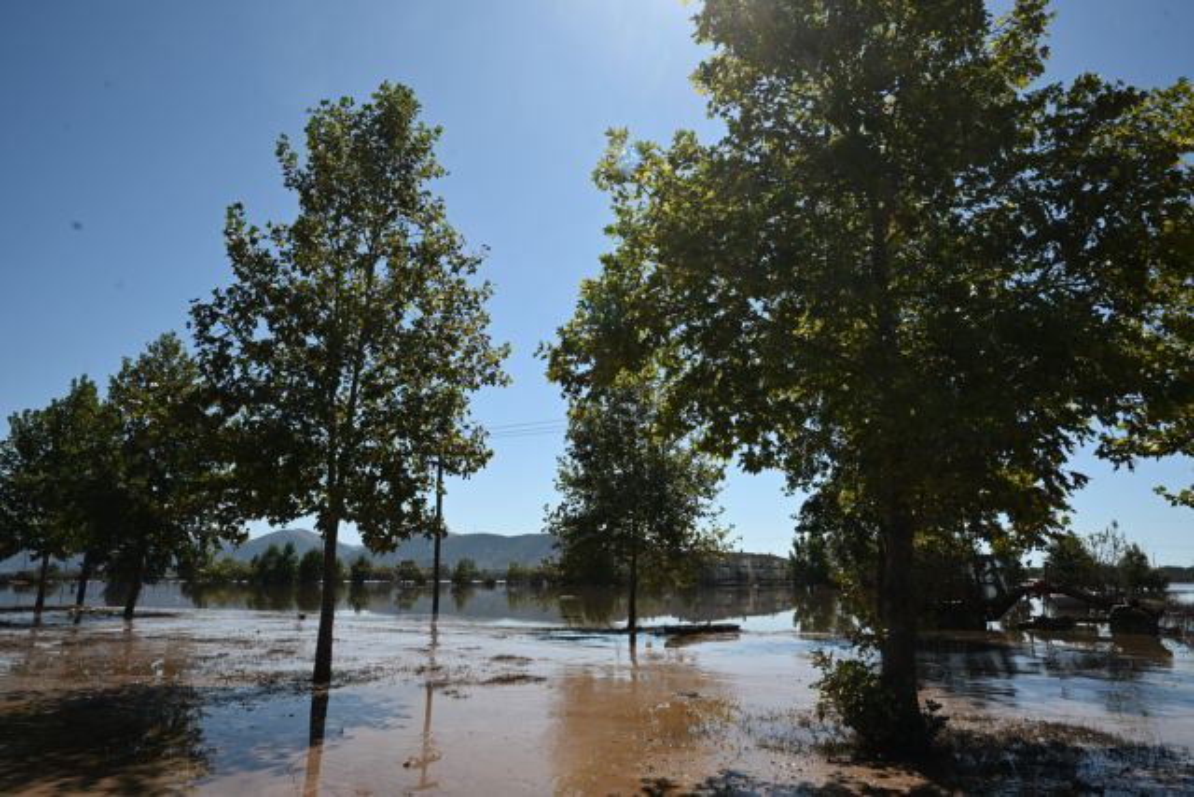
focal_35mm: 22
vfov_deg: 57.3
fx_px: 730
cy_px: 398
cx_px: 597
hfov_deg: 78.6
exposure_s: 1/400
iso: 160
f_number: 10
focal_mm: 22
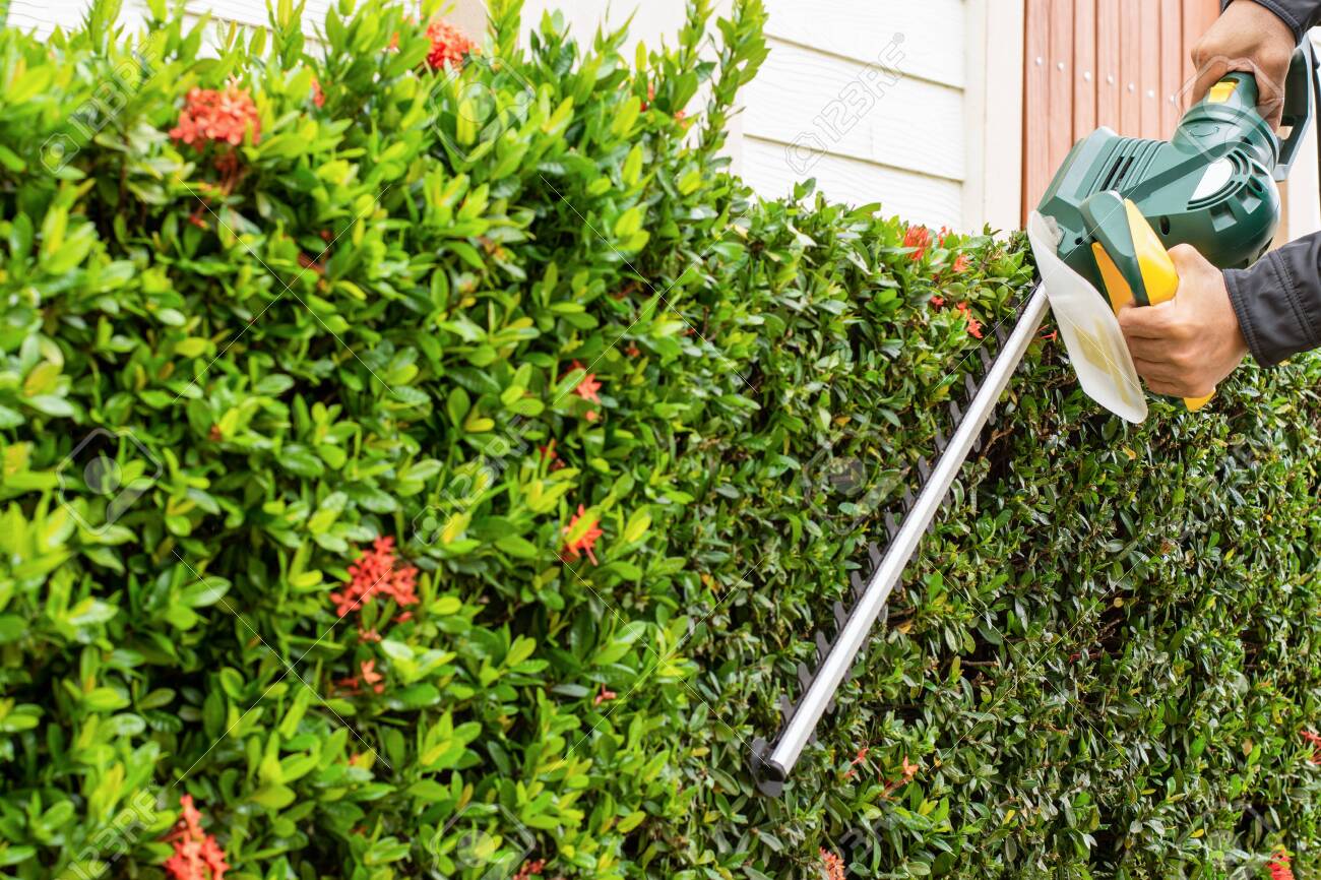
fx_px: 2751
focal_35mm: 75
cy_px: 440
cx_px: 660
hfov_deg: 27.0
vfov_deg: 18.2
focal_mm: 50
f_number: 5.6
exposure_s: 1/80
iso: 100
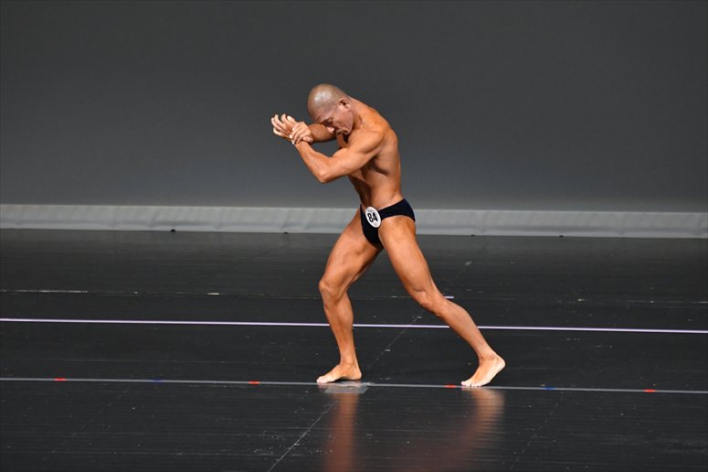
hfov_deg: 6.0
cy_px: 236
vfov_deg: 4.0
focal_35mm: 345
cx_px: 354
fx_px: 6782
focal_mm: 230
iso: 4000
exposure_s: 1/400
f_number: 5.6
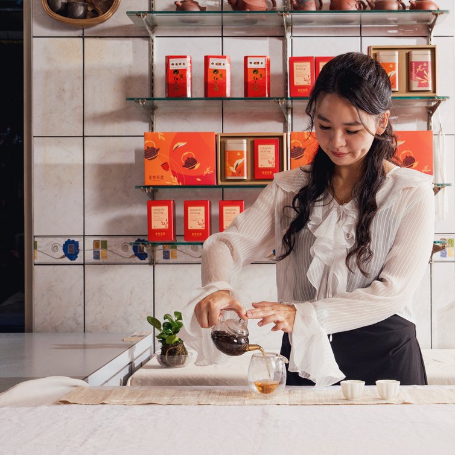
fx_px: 1026
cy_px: 226
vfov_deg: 25.0
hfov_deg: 24.8
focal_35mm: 69
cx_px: 316
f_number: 5.6
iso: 200
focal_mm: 34
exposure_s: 1/160
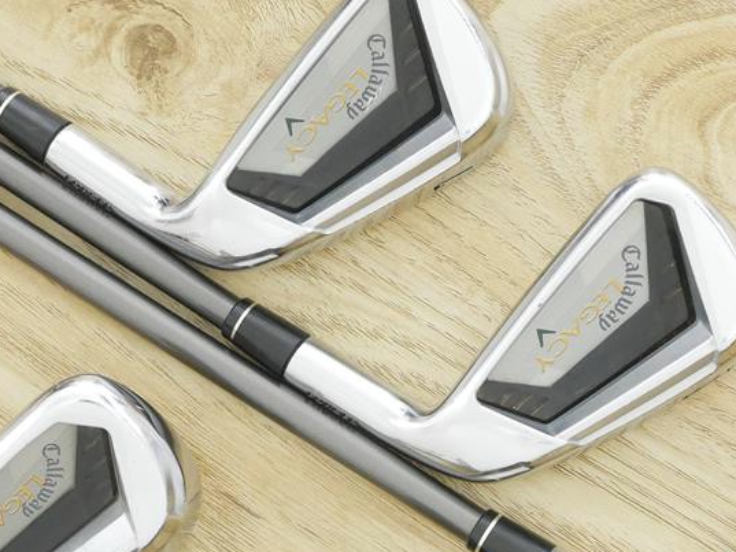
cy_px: 548
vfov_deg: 12.3
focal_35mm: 119
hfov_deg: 16.5
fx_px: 2531
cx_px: 389
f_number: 4.5
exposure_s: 1/30
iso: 1600
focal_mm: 25
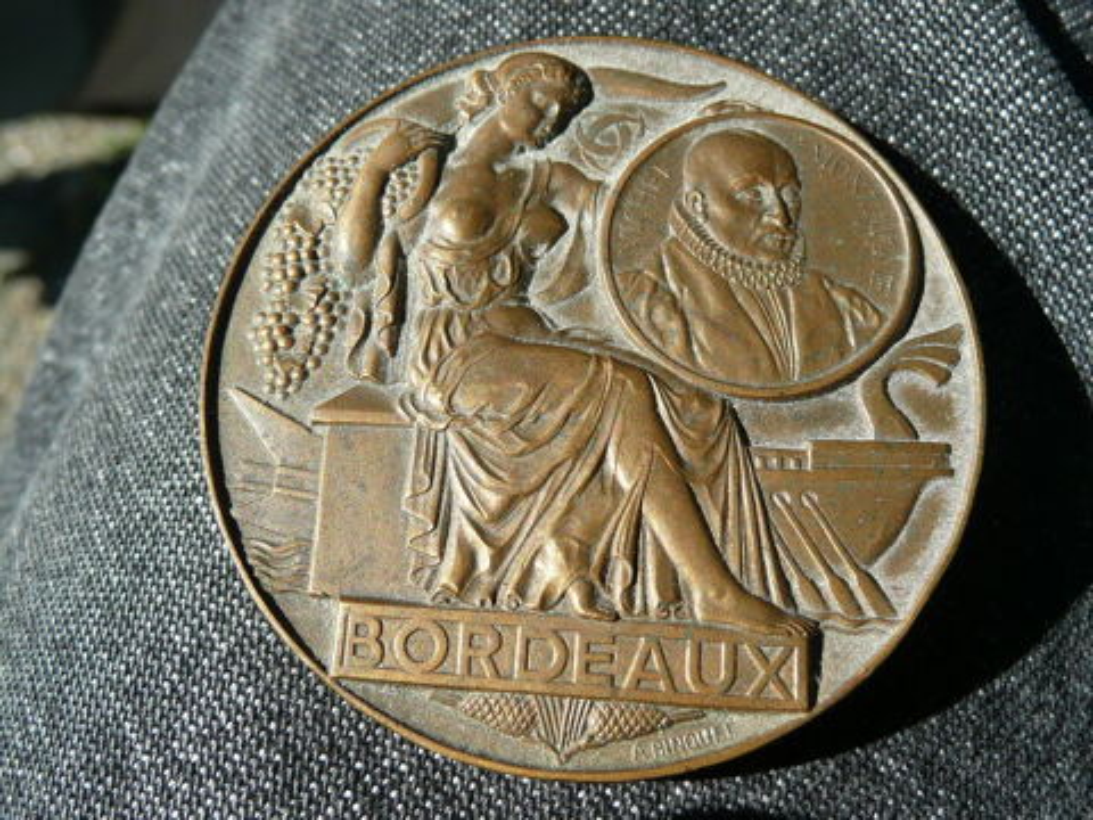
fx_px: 1137
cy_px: 410
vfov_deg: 39.7
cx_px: 546
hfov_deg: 51.4
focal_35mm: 36
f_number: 3.4
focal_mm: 4.9
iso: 100
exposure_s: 1/500
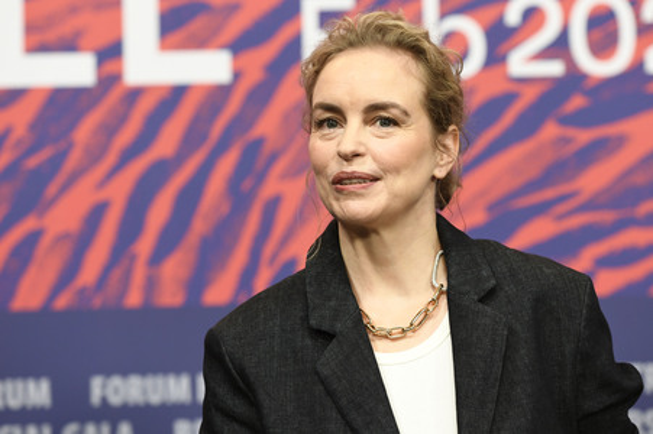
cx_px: 326
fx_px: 2447
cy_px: 217
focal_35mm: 135
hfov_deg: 15.2
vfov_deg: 10.1
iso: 1250
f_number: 4
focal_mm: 135
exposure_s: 1/200
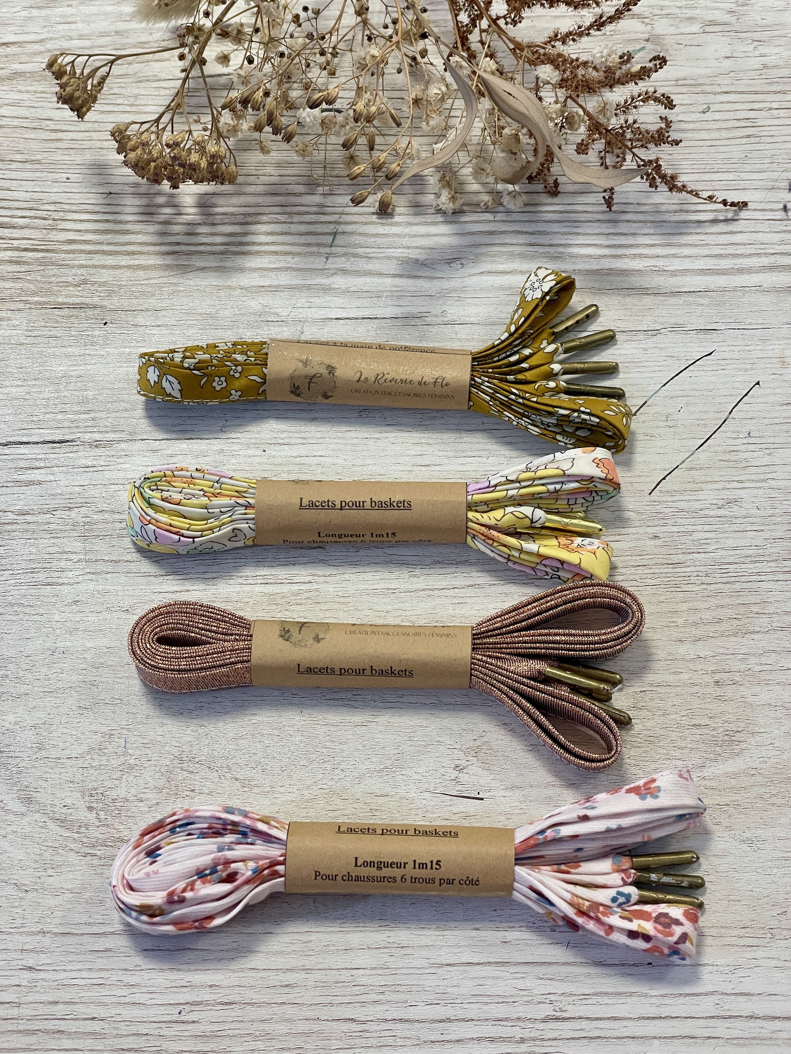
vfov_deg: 36.8
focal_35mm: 52
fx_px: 1584
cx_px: 396
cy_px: 527
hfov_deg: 28.0
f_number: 2
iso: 200
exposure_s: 1/100
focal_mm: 6
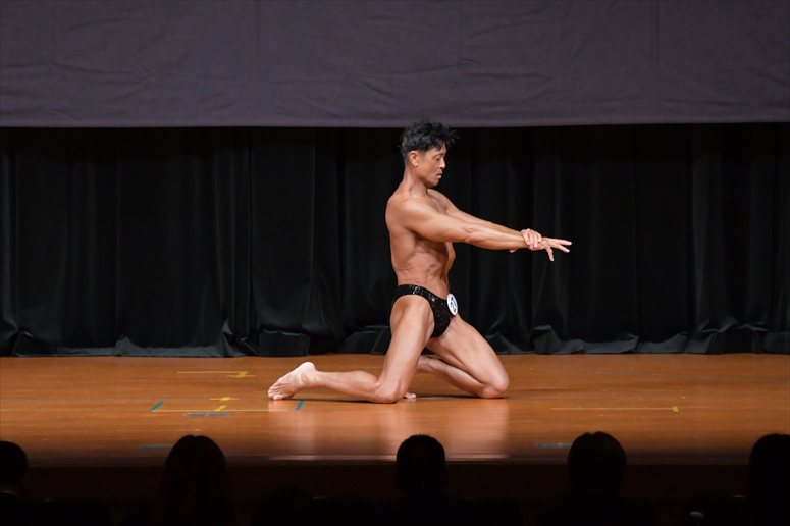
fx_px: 5593
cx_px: 395
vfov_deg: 5.4
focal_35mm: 255
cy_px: 263
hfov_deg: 8.1
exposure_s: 1/400
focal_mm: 170
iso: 5000
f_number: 5.6
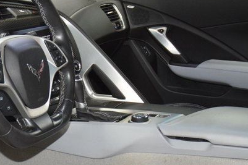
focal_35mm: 69
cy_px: 186
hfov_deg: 29.1
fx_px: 475
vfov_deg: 18.9
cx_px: 82
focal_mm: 18
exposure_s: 1/60
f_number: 3.5
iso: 1800
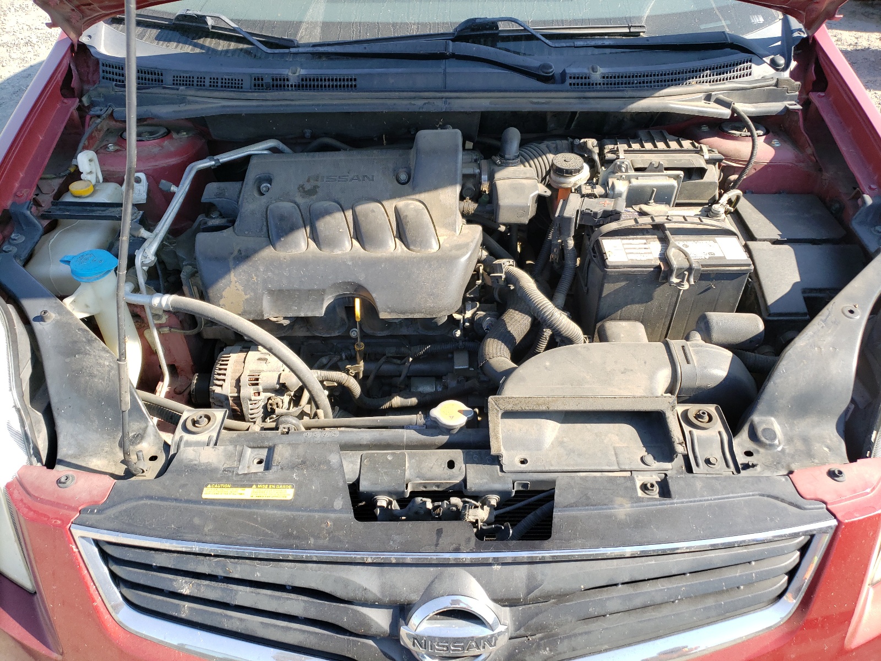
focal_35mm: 26
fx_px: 662
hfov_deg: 67.3
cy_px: 330
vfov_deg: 53.1
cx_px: 440
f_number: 1.5
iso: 50
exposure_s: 1/714
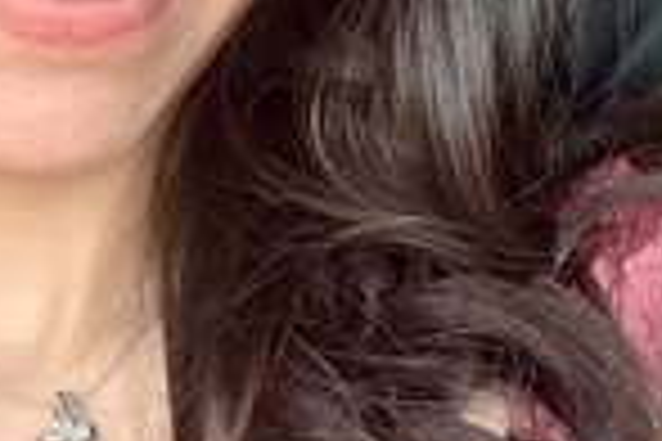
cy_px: -104
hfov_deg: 17.7
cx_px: 16
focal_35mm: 113
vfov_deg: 11.8
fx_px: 2078
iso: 40
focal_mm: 2.87
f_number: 2.2
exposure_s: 1/121
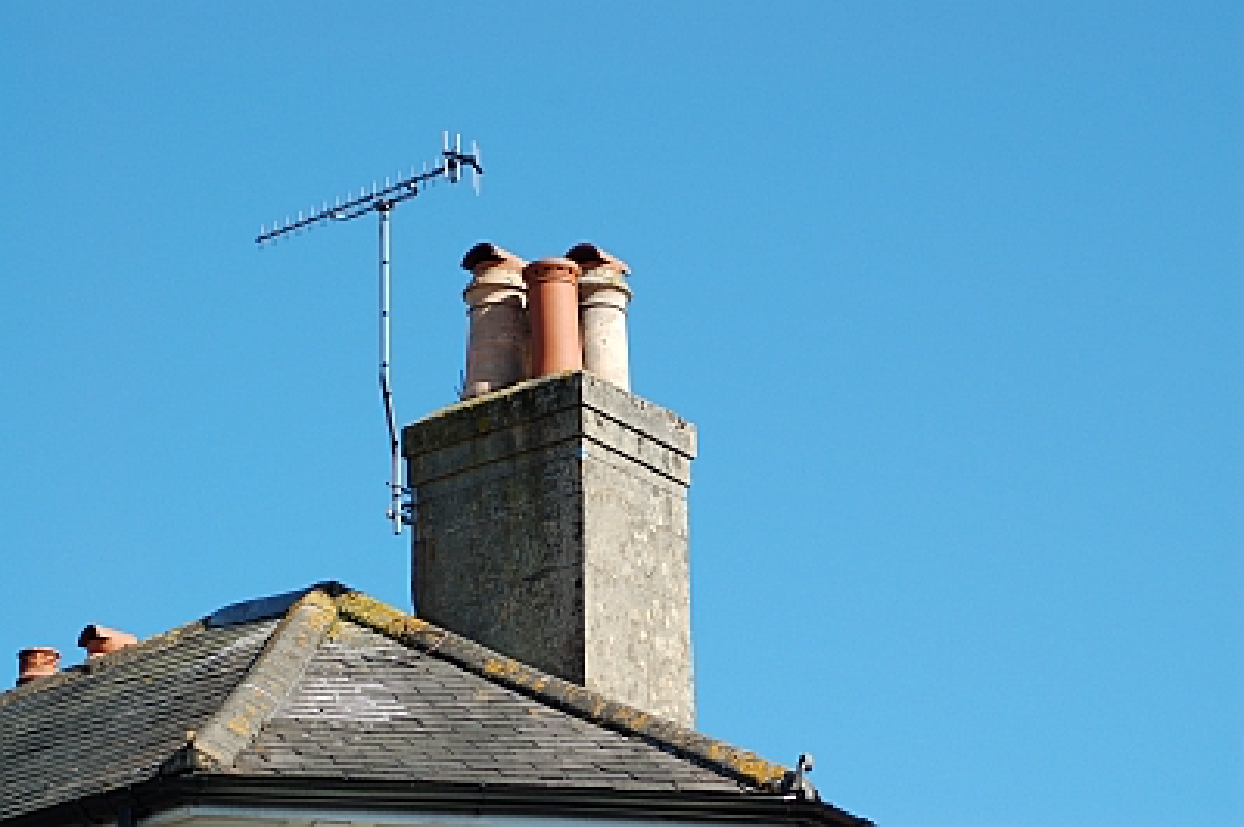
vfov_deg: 10.1
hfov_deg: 15.2
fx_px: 4661
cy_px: 414
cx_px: 622
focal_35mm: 135
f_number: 5.6
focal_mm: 90
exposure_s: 1/500
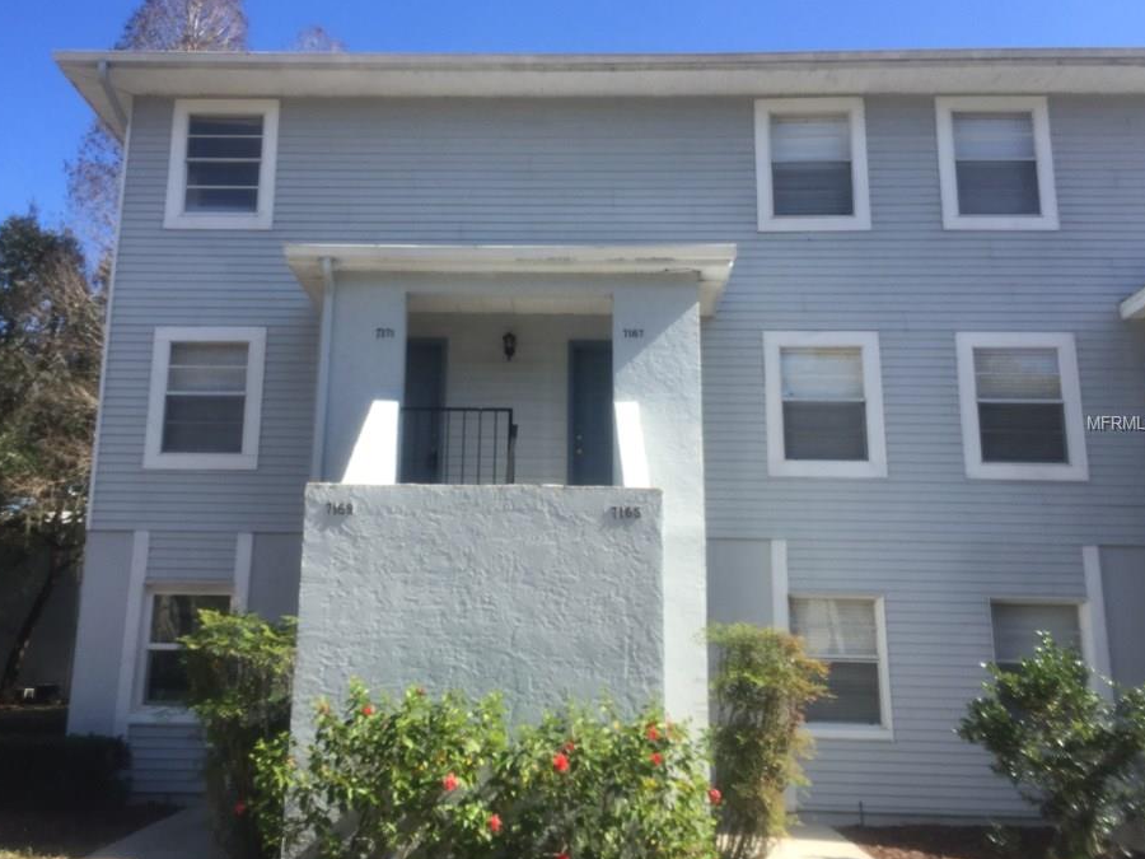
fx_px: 1092
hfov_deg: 55.2
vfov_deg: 42.9
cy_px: 424
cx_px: 513
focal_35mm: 33
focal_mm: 4.15
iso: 32
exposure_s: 1/1041
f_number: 2.2
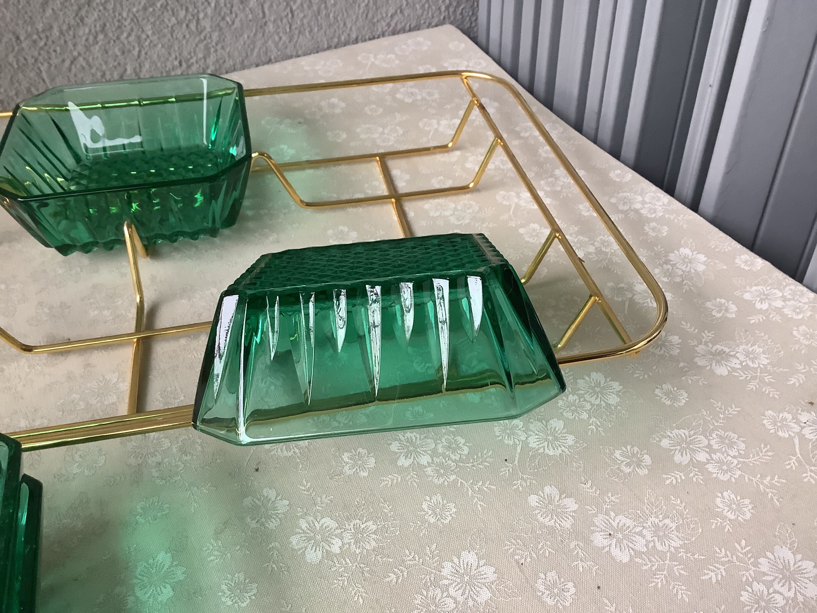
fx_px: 732
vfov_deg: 45.4
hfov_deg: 58.4
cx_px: 408
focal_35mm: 31
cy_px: 306
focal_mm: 3.3
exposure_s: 1/60
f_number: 2.4
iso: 250
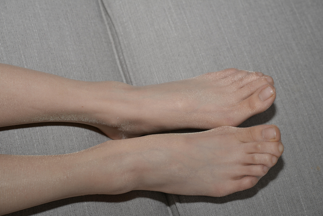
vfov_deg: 22.6
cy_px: 108
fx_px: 538
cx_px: 162
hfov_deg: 33.4
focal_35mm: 60
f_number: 7.1
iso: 100
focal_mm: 60
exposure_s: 1/125
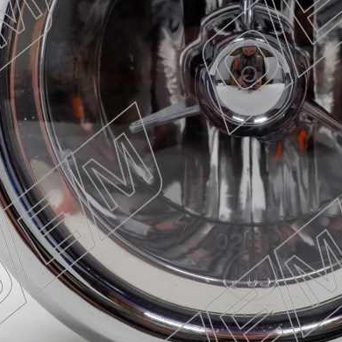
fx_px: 749
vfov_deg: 25.4
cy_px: 80
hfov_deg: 25.5
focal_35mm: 67
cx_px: 241
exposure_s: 1/25
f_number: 9
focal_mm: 16
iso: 800
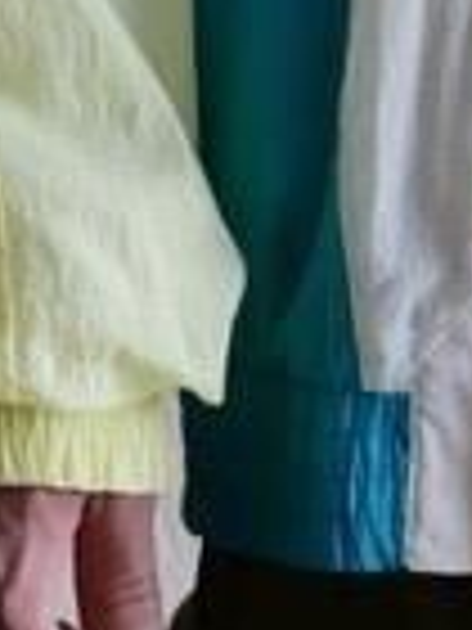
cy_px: -497
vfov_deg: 3.0
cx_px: 899
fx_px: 11945
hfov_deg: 2.3
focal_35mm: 657
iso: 640
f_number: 4
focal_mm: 54
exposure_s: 1/125
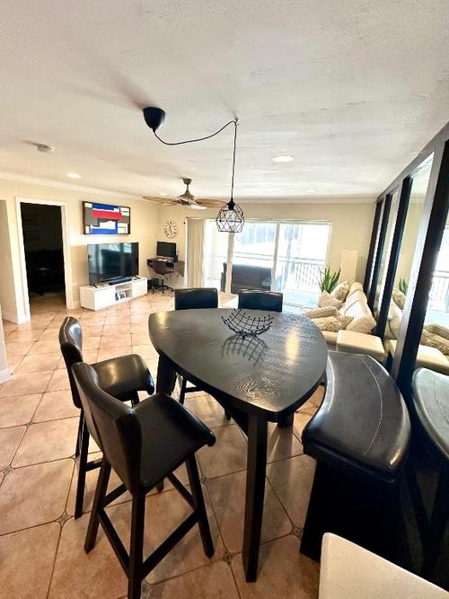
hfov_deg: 85.7
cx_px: 224
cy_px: 300
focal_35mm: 14
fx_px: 242
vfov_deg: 102.1
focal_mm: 2.22
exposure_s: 1/120
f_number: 2.2
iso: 250
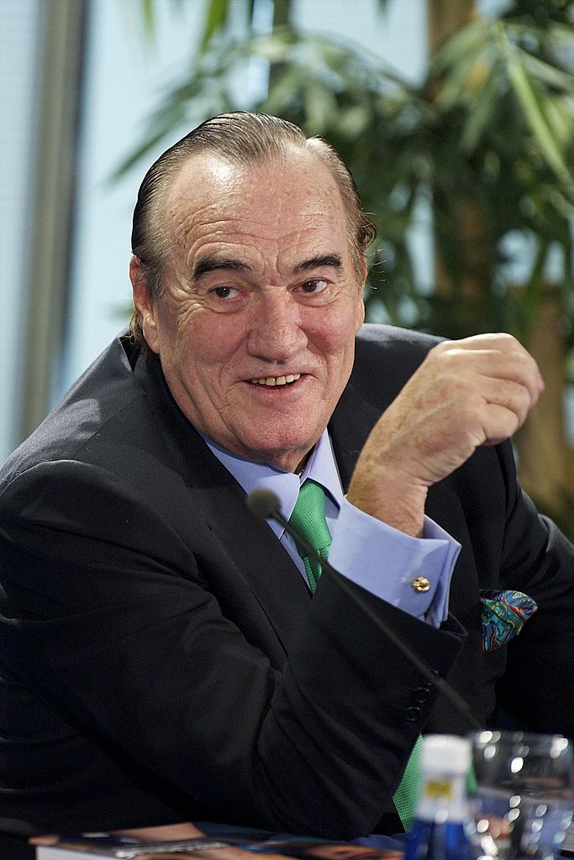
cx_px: 287
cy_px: 430
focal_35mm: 200
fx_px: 4781
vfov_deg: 10.3
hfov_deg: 6.9
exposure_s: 1/200
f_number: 2.8
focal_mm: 200
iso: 2500
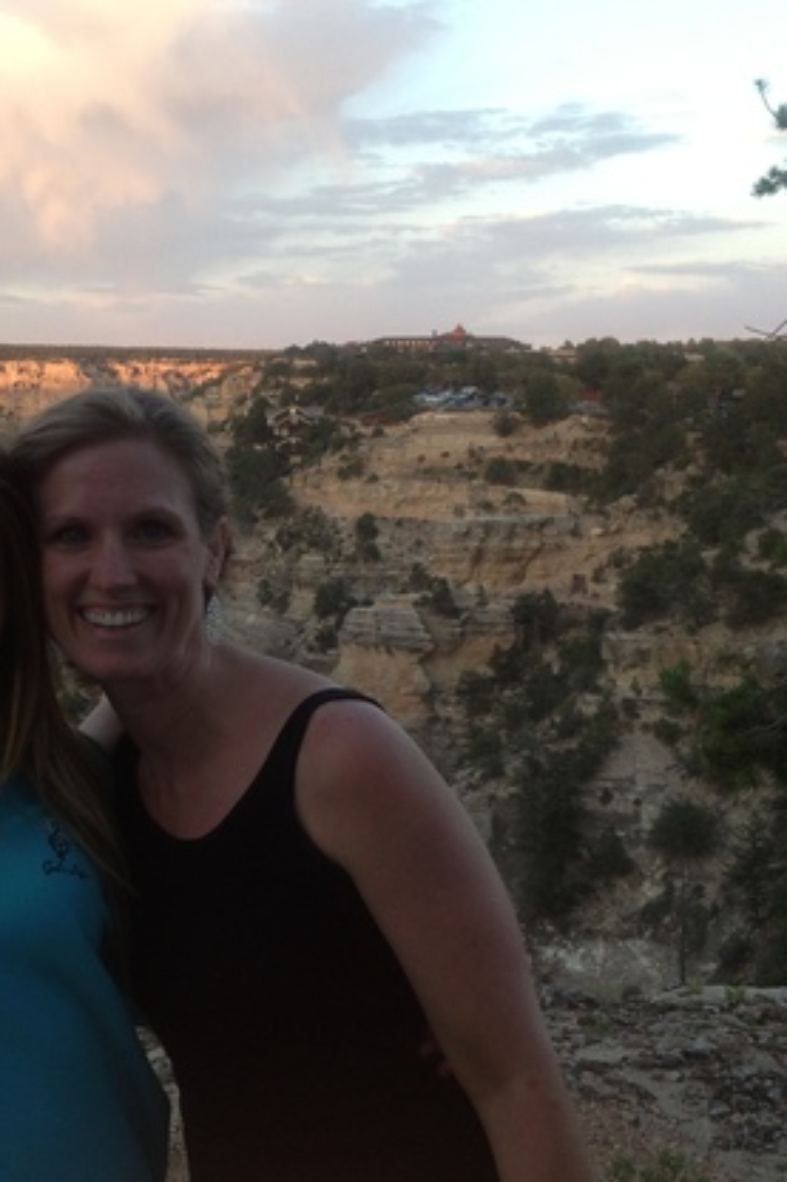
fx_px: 1838
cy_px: 631
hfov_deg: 24.1
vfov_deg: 35.6
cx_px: 284
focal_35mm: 56
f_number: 2.4
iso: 50
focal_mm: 4.28
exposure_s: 1/73
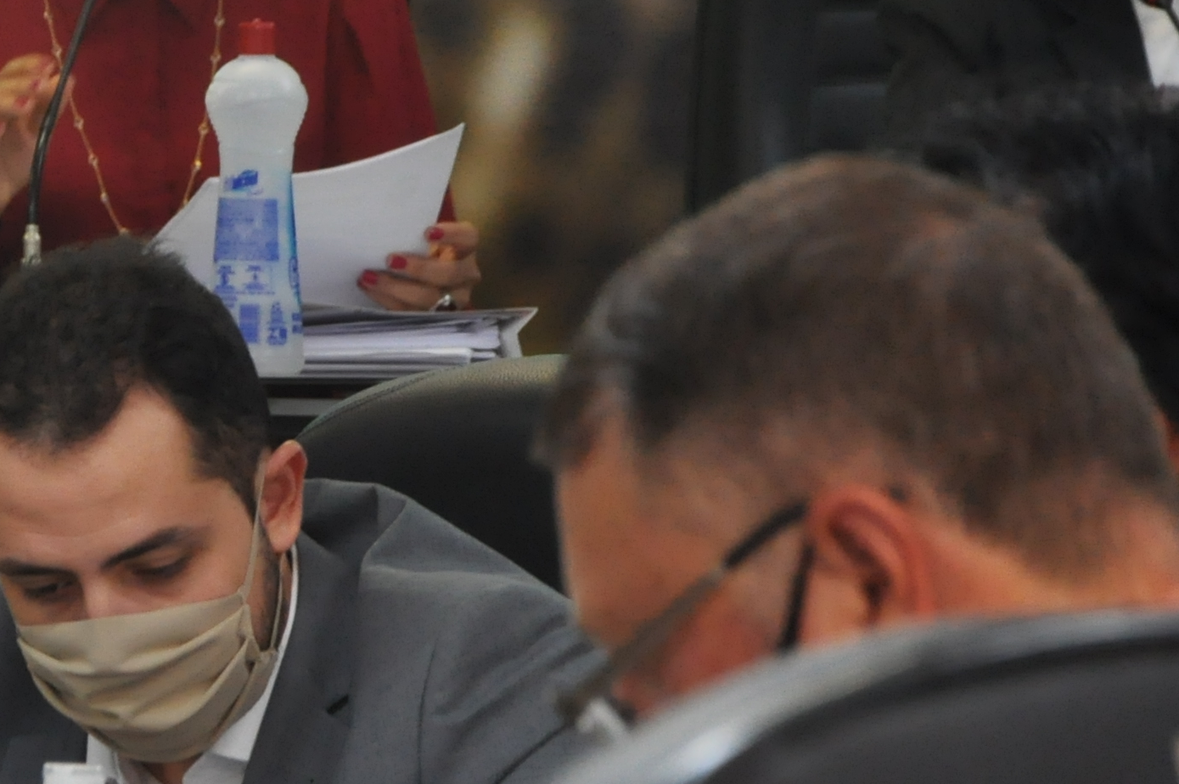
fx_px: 12875
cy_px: 397
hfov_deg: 5.2
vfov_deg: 3.5
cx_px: 3
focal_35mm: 394
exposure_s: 1/40
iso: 800
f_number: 5.6
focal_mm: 85
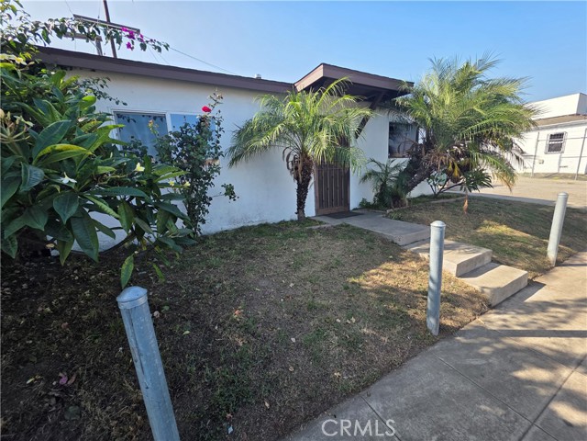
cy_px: 220
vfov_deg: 89.9
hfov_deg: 106.2
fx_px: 220
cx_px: 294
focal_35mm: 13
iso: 40
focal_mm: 2.2
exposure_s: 1/929
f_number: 1.9
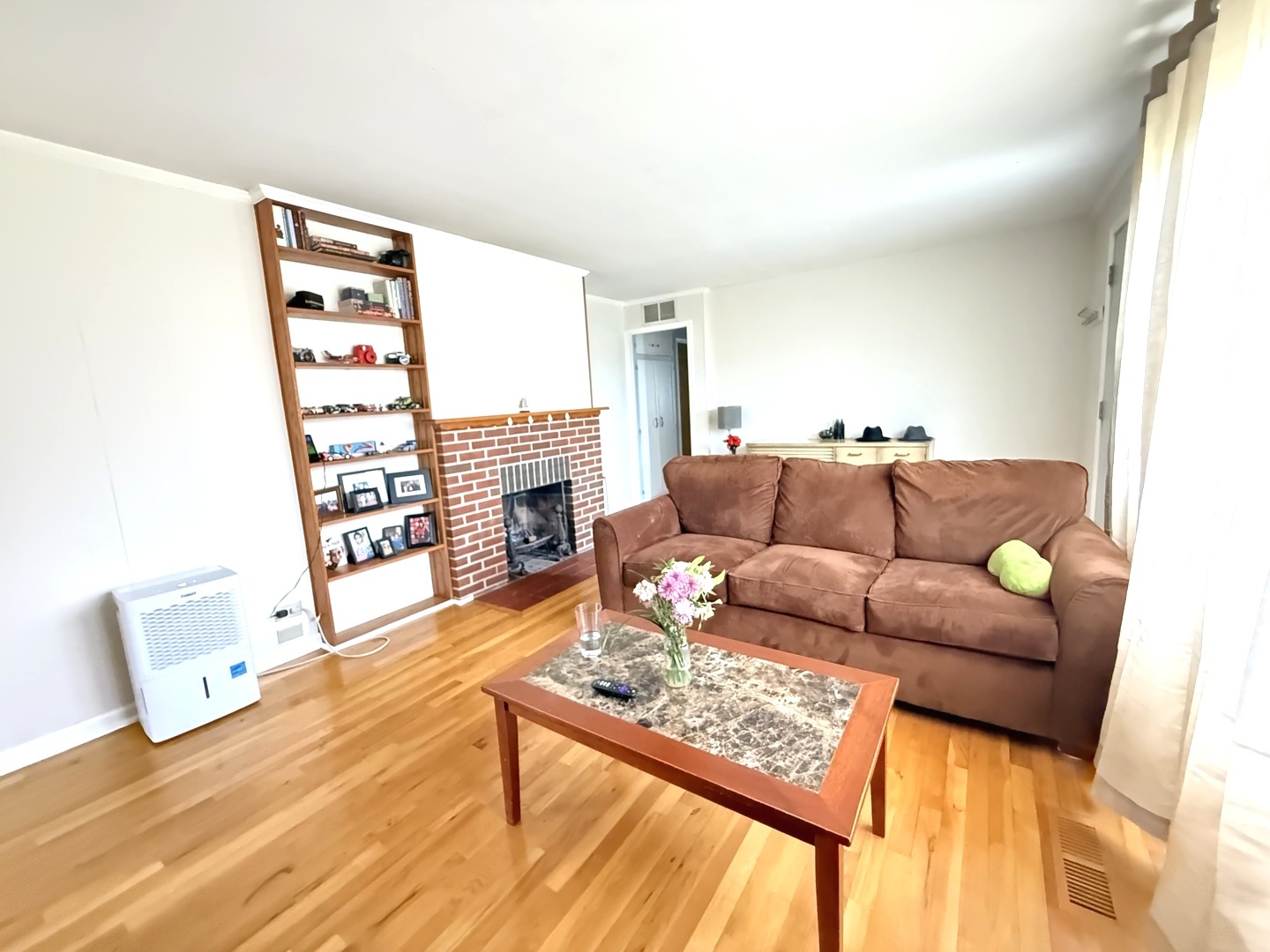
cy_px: 476
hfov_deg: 102.1
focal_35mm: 14
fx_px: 514
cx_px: 635
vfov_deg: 85.7
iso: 1600
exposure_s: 1/32
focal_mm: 2.22
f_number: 2.2
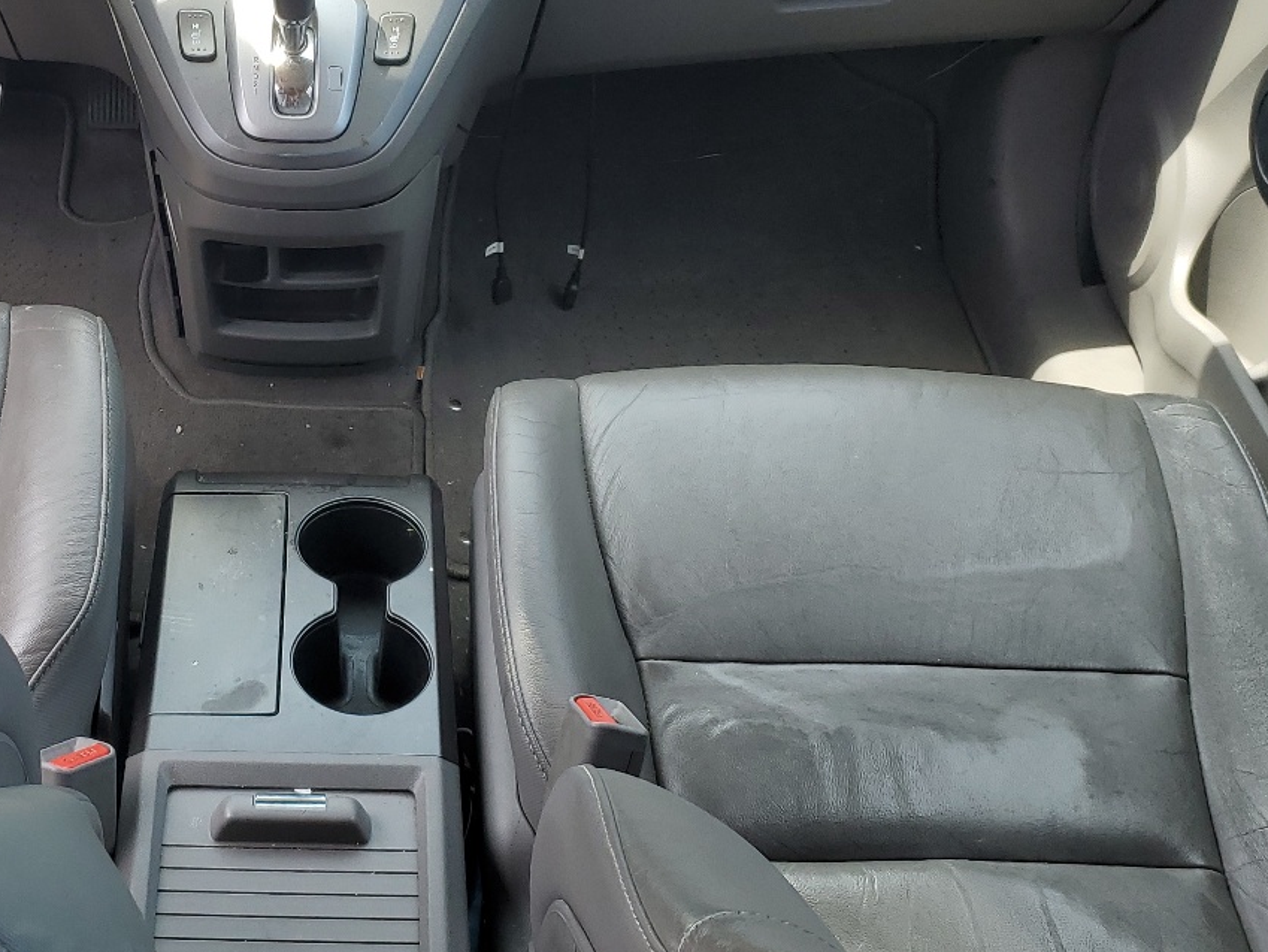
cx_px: 279
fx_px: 1795
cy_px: 269
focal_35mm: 49
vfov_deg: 29.3
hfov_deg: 37.7
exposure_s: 1/385
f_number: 1.5
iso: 50
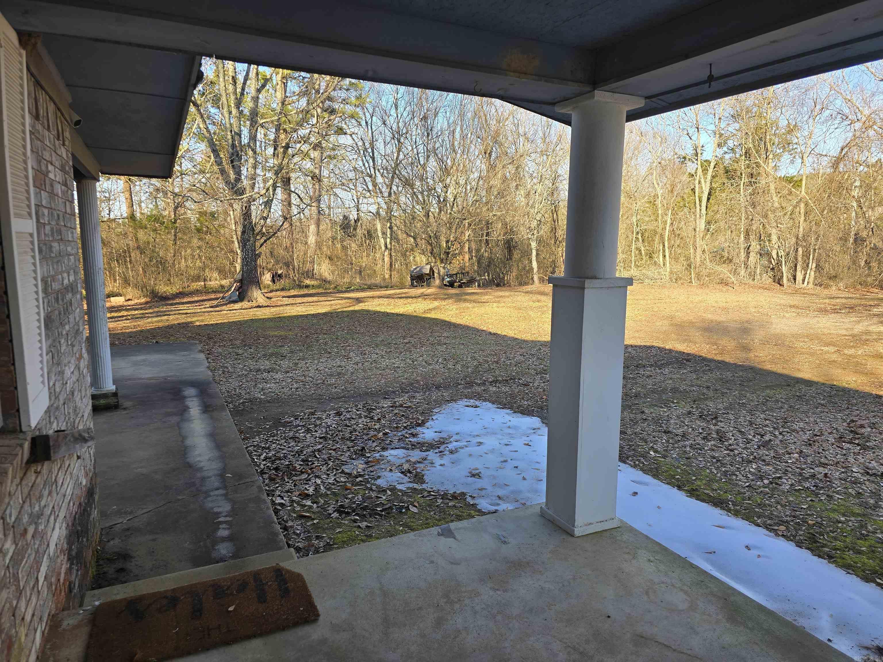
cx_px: 442
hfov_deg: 73.9
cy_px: 331
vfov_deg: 58.9
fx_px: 587
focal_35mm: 23
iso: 16
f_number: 1.7
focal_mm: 6.3
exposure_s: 1/180
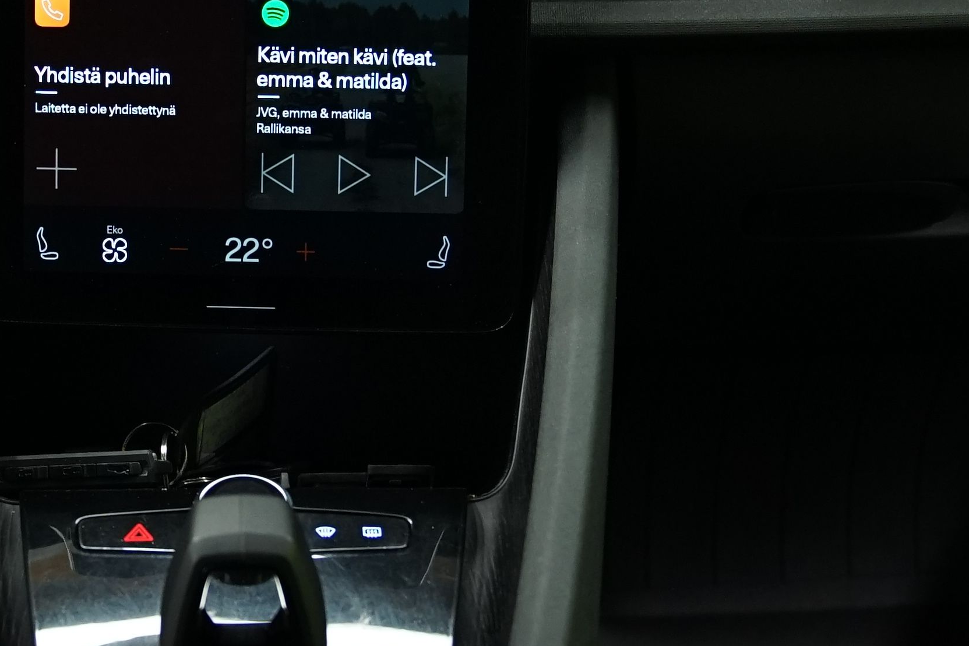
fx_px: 2719
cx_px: 235
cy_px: 232
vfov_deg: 13.5
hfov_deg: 20.0
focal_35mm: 101
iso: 1000
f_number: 2.8
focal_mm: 28
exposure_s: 1/40
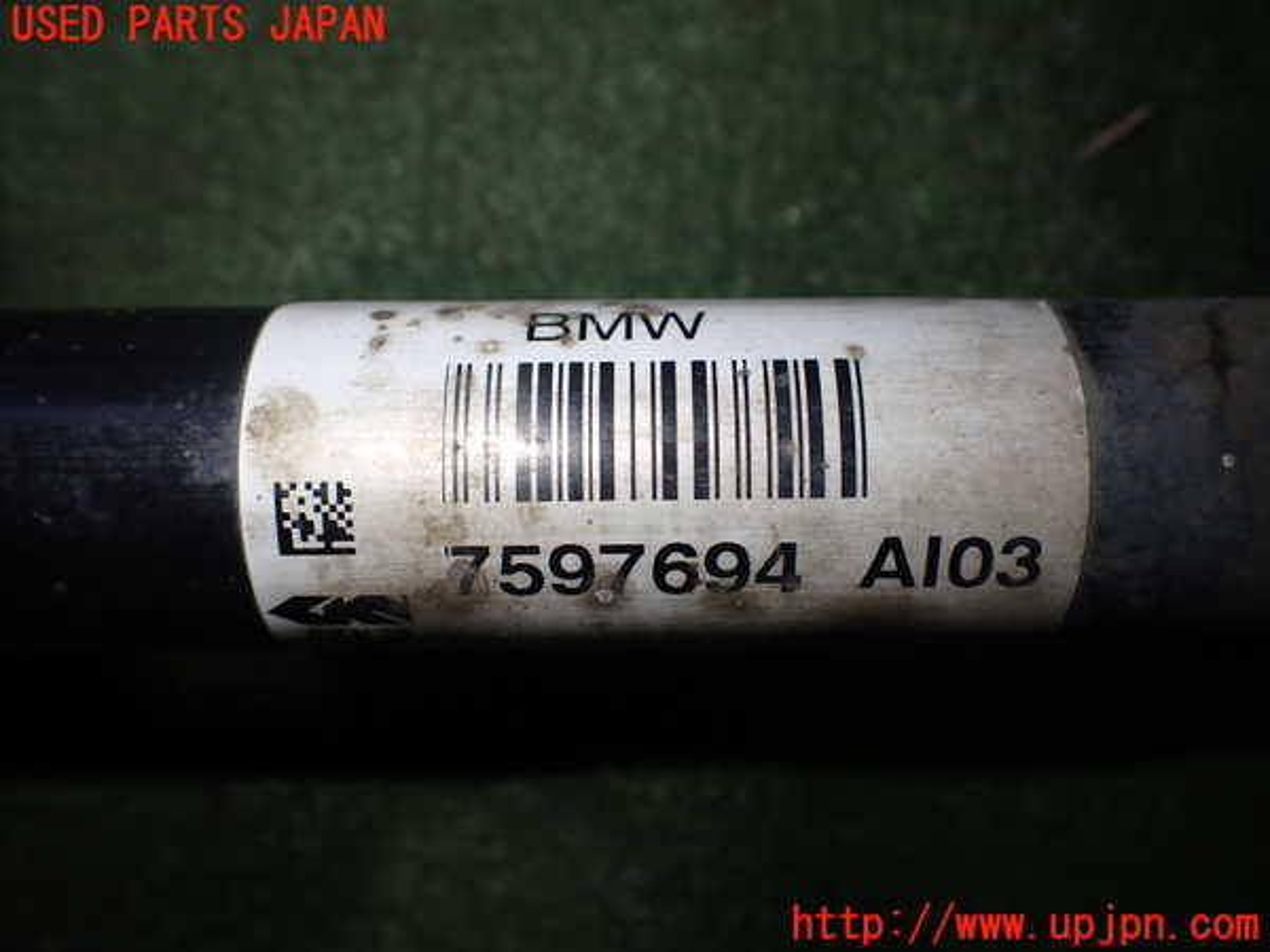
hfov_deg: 60.0
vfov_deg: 46.8
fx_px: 1101
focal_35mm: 30
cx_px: 635
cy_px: 476
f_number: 2.3
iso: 200
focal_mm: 5.4
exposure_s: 1/125
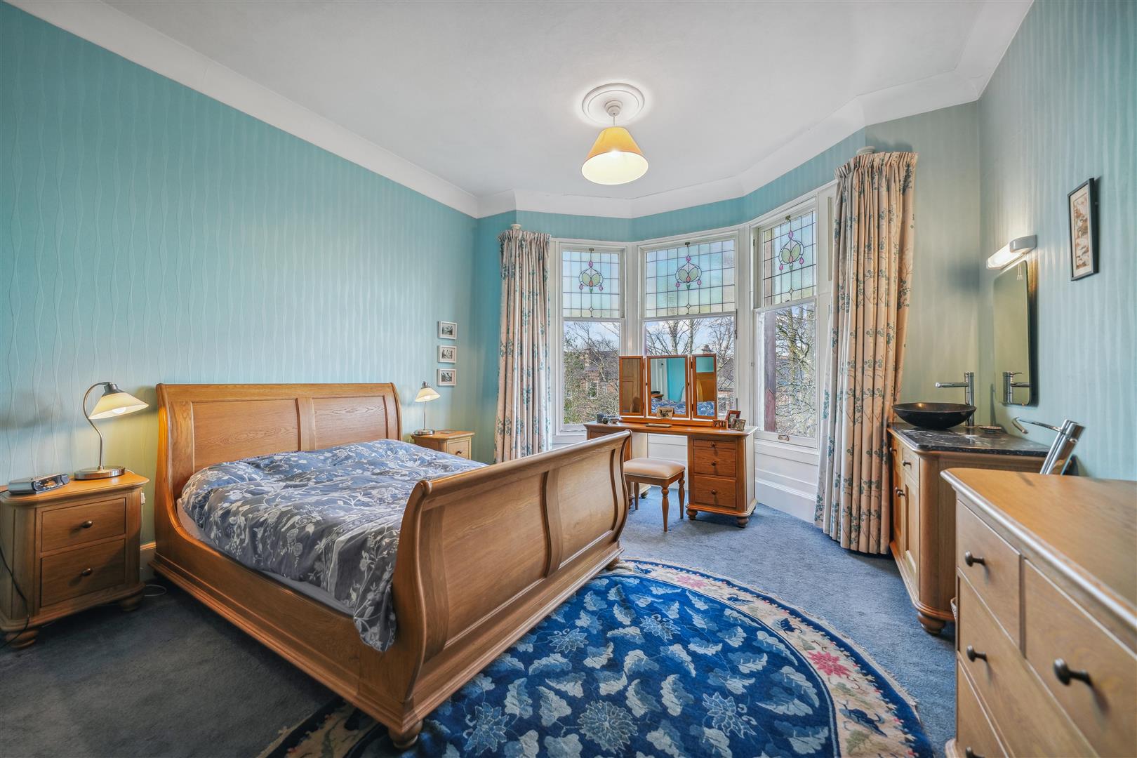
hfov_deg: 108.3
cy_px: 379
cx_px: 568
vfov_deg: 85.4
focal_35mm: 13
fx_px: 411
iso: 400
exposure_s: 1/80
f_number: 4.5
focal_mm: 13
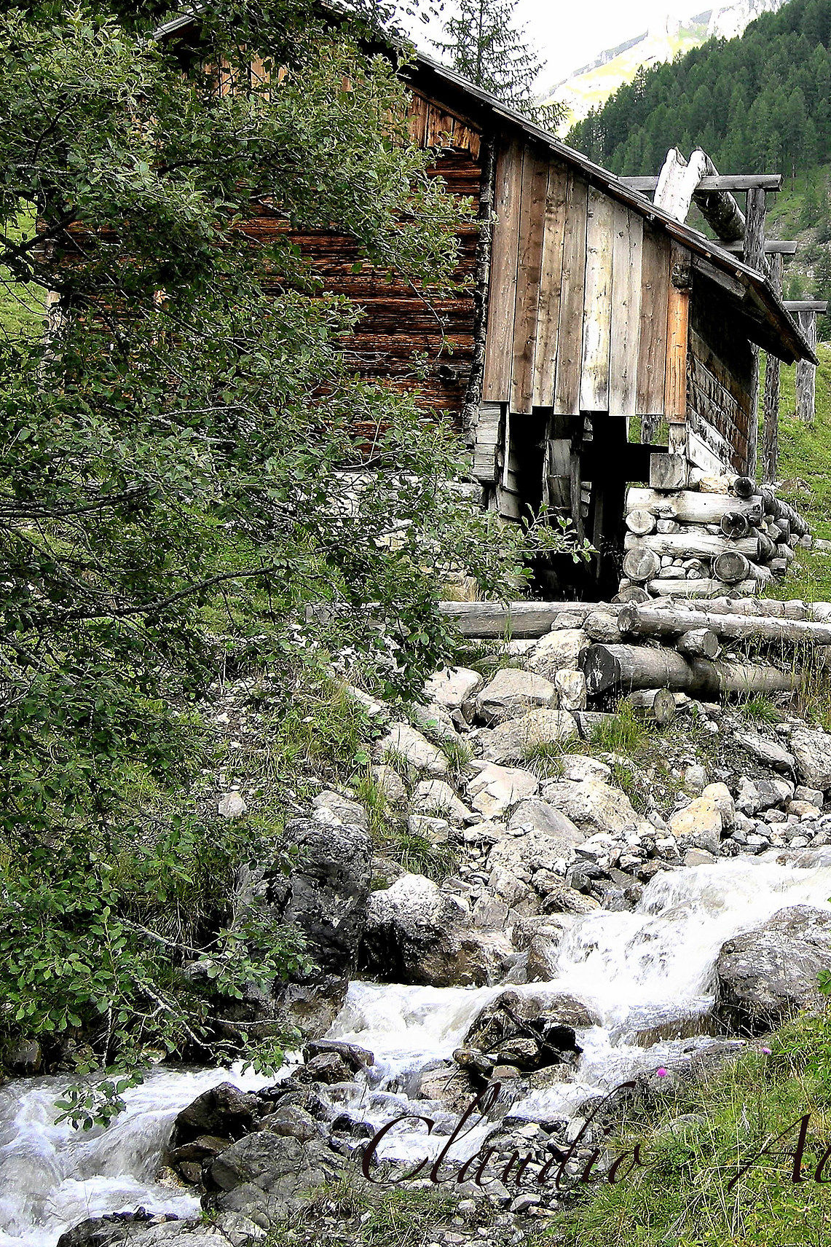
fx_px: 2424
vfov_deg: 28.8
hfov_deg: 19.0
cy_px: 599
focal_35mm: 70
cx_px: 816
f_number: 3.9
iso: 64
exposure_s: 1/110
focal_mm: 10.1
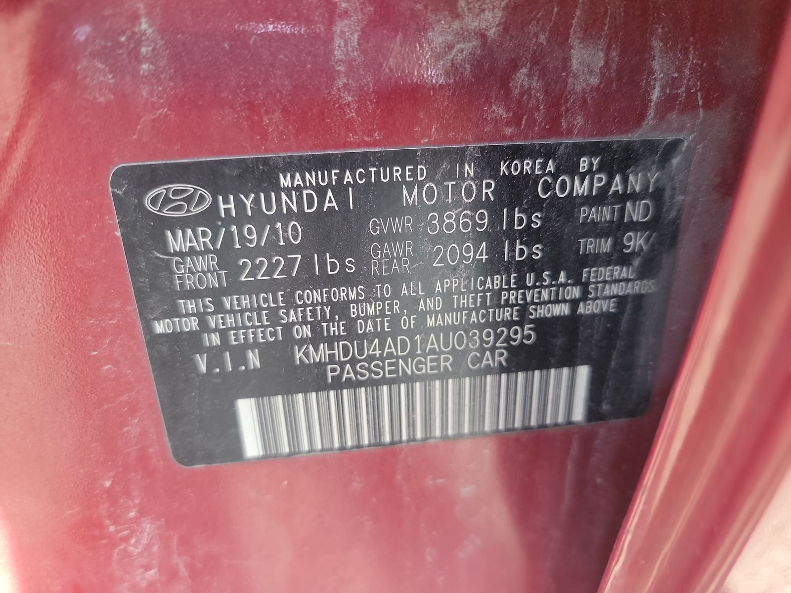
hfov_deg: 71.6
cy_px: 296
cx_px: 396
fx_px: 548
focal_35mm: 24
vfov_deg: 56.8
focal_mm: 6.7
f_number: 1.8
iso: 141
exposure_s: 1/59
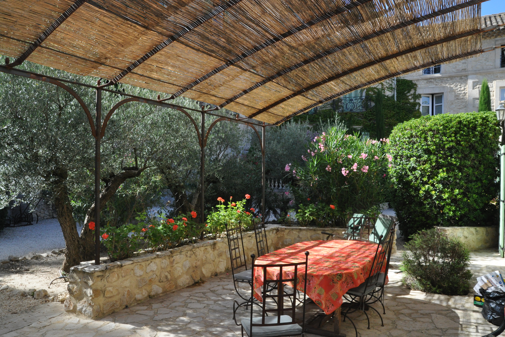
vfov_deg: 46.4
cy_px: 174
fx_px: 393
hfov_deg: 65.5
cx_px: 245
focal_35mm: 28
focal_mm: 18
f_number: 10
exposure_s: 1/400
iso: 1000
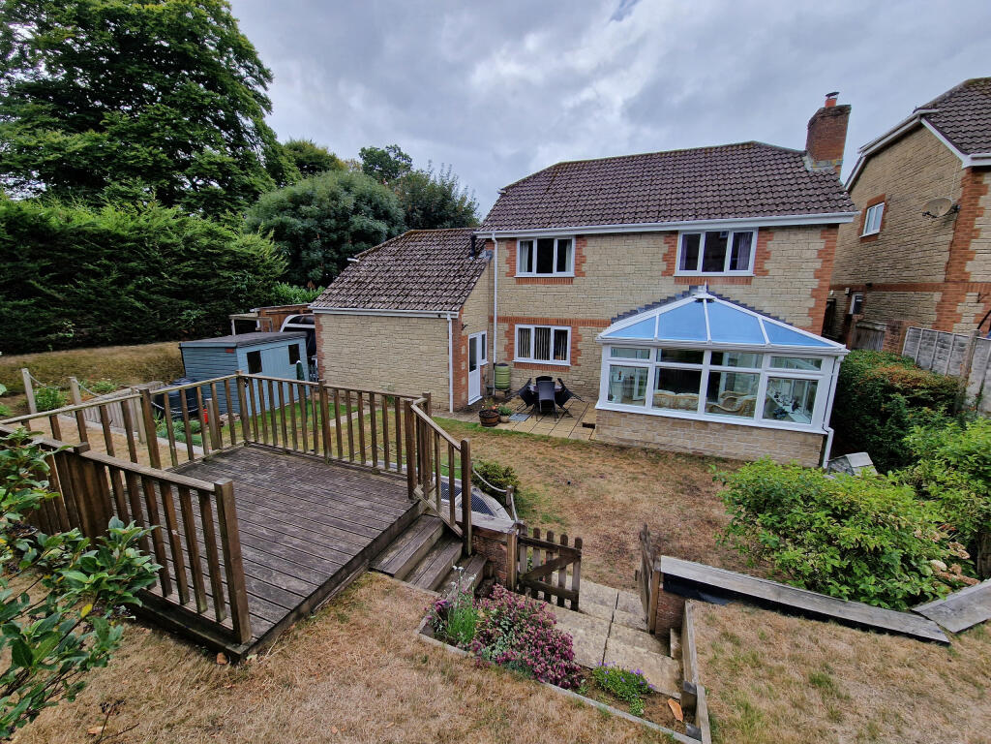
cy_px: 372
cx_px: 496
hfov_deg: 106.2
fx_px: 372
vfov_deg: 89.9
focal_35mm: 13
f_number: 2.2
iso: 50
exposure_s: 1/1536
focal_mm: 2.2
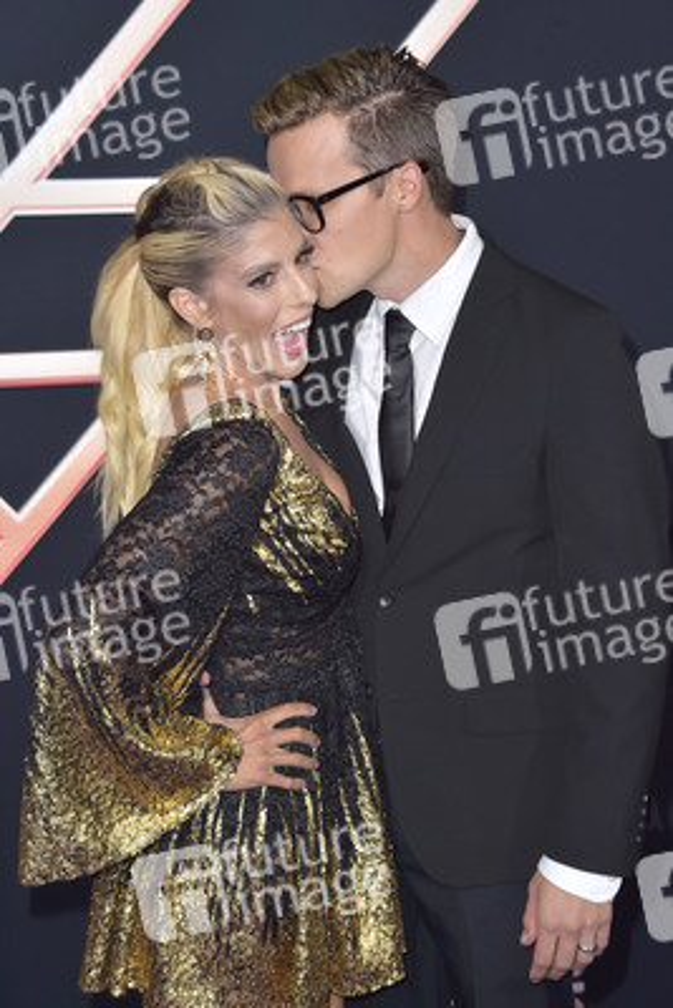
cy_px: 504
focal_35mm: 85
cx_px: 336
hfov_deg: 16.1
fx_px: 2381
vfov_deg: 23.9
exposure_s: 1/250
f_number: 7.1
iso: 500
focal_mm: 85
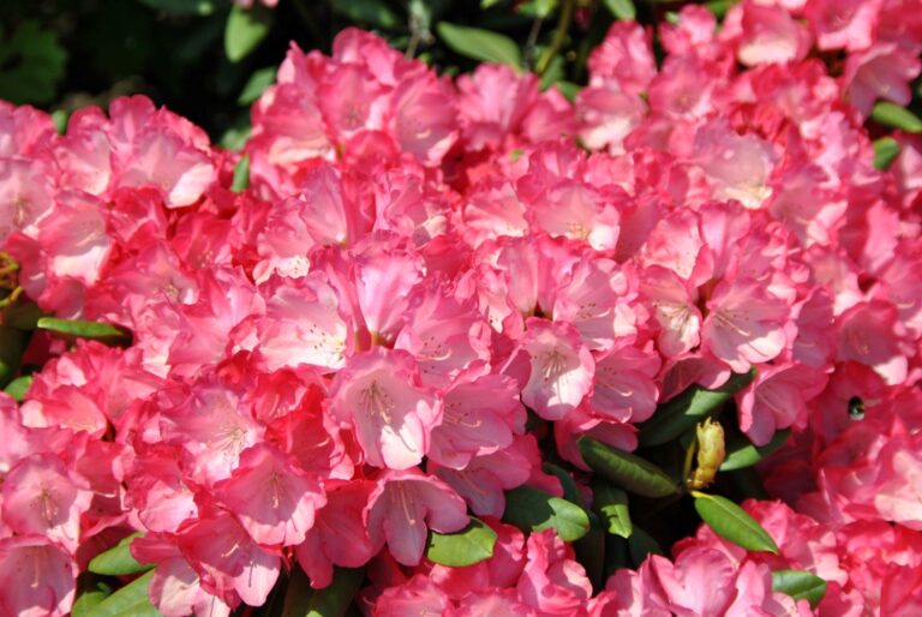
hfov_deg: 20.9
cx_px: 461
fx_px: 2500
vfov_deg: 14.1
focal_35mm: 98
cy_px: 308
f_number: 5.6
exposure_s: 1/500
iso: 110
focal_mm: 65
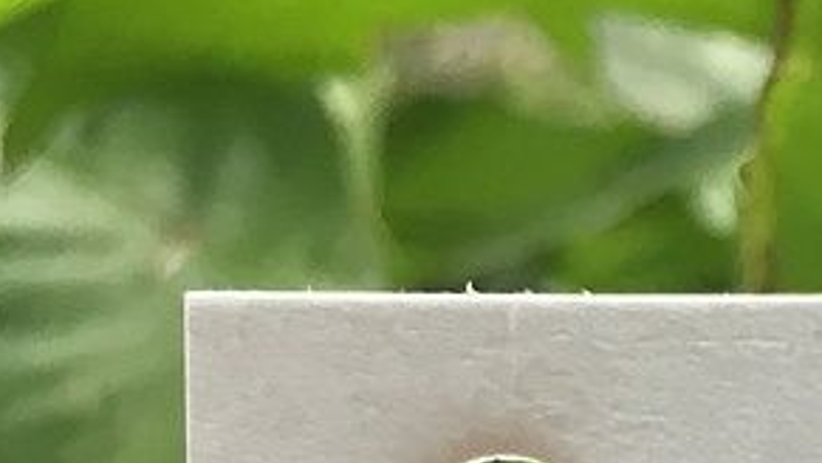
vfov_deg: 8.2
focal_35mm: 139
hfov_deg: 14.1
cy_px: 985
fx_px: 3031
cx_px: 1342
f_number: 2.2
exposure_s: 1/33
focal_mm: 4.15
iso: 32
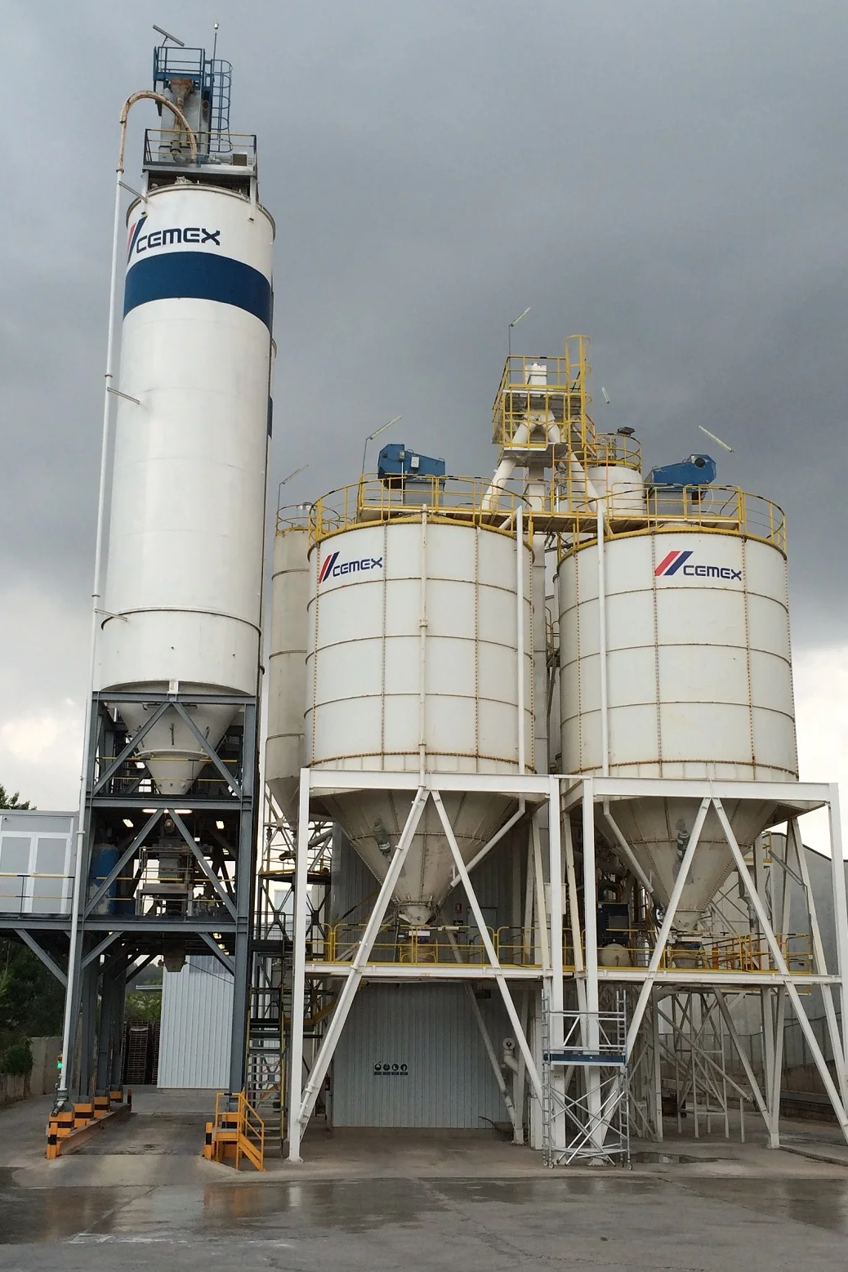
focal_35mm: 31
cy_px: 644
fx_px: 1095
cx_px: 413
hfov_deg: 42.3
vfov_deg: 60.3
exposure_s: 1/427
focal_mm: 4.15
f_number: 2.2
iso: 32
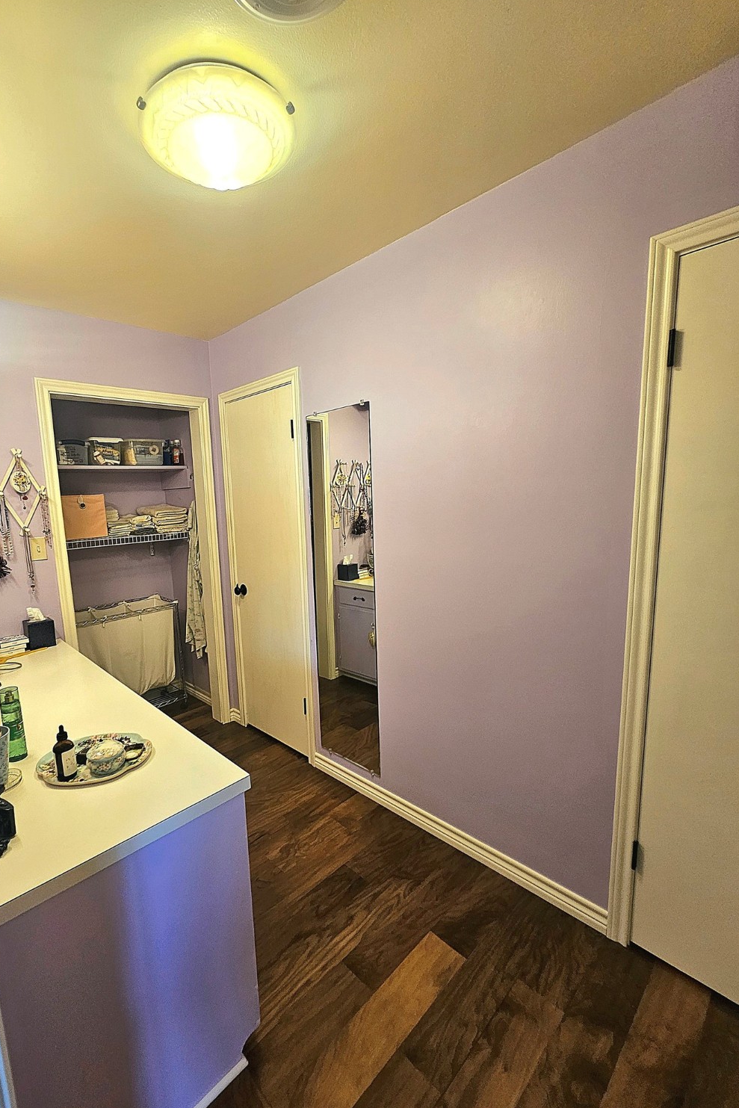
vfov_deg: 104.2
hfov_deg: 80.6
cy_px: 569
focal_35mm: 14
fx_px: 431
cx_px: 312
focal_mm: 2.2
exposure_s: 1/60.2
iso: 100
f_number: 2.2
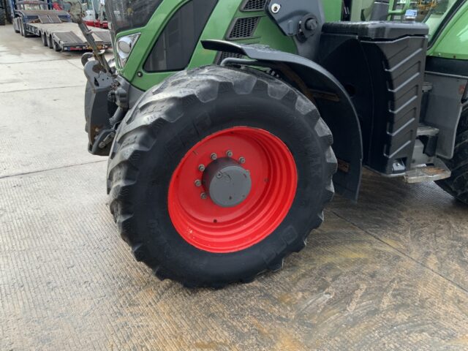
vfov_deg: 48.2
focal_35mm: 29
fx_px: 392
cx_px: 234
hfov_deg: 61.7
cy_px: 176
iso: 20
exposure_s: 1/122
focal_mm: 3
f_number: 1.8
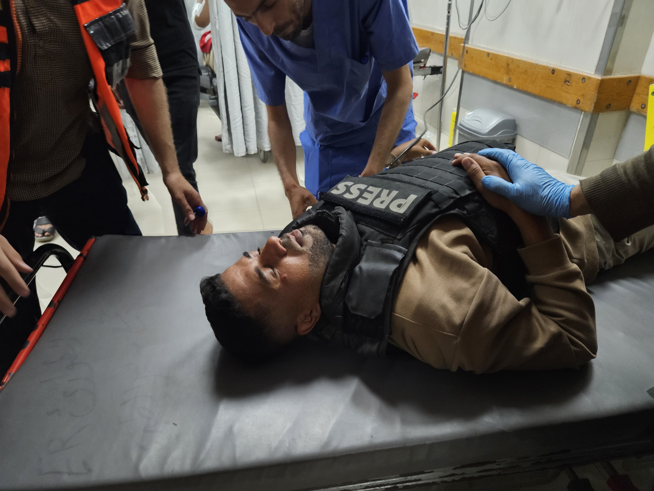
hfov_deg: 73.9
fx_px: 435
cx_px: 327
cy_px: 246
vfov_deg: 58.9
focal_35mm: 23
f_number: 1.8
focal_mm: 5.4
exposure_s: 1/100
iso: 500
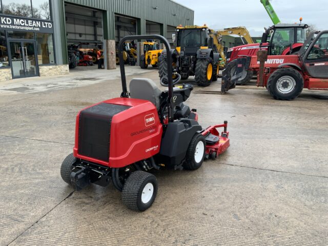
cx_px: 164
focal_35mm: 29
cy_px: 123
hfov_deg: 61.7
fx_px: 275
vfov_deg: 48.2
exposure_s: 1/122
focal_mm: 3
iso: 20
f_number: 1.8
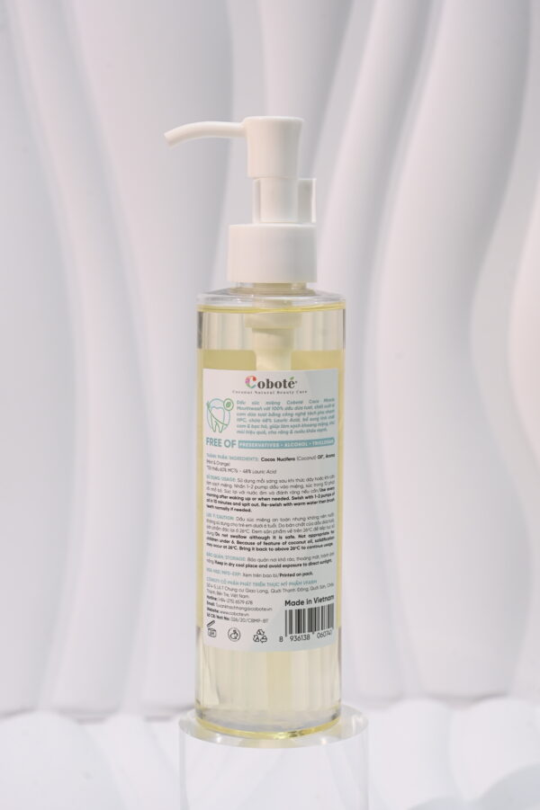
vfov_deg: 27.0
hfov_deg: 18.2
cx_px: 270
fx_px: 1689
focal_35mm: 75
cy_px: 405
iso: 500
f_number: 8
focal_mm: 75
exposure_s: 1/100
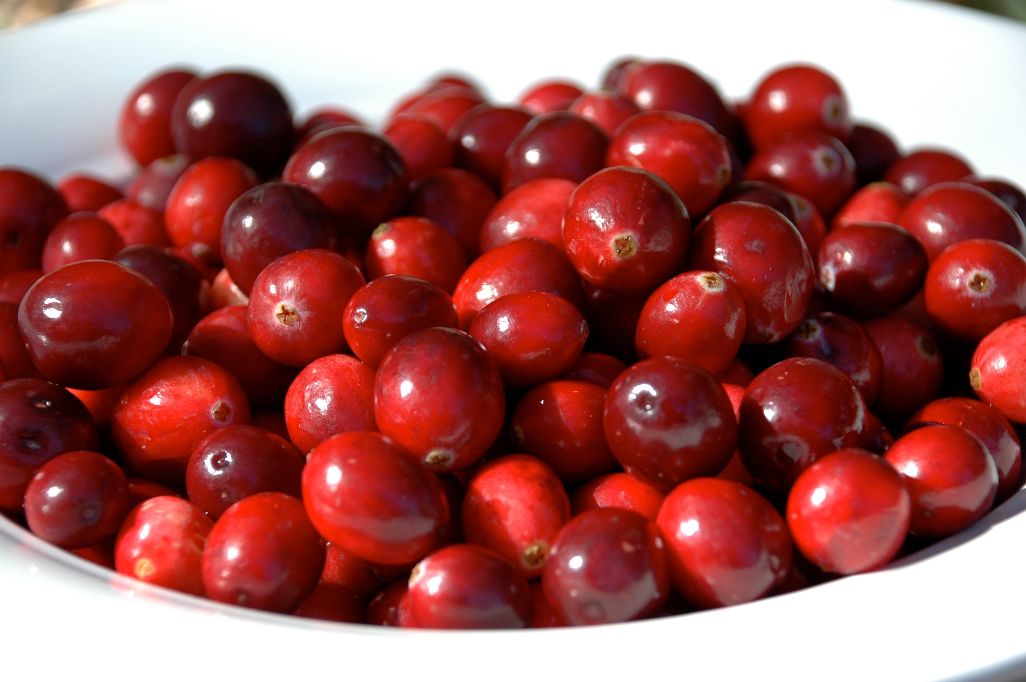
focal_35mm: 135
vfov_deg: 10.1
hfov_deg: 15.2
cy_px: 341
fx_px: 3844
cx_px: 513
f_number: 5.6
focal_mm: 90
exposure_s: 1/160
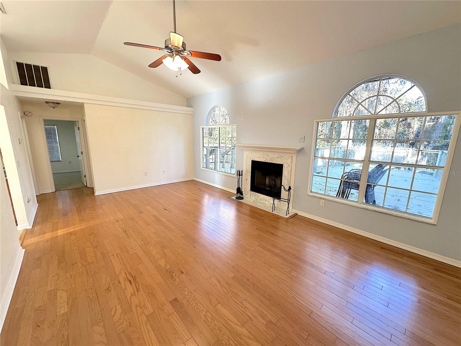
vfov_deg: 85.7
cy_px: 173
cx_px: 230
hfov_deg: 102.1
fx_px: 186
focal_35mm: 14
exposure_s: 1/120
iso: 100
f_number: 2.2
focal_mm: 2.22
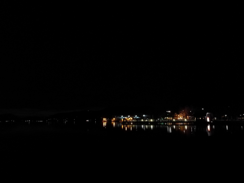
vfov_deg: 51.4
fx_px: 190
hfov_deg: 65.3
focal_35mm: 27
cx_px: 122
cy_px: 92
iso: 3200
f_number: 2.2
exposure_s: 1/17.1
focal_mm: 4.5
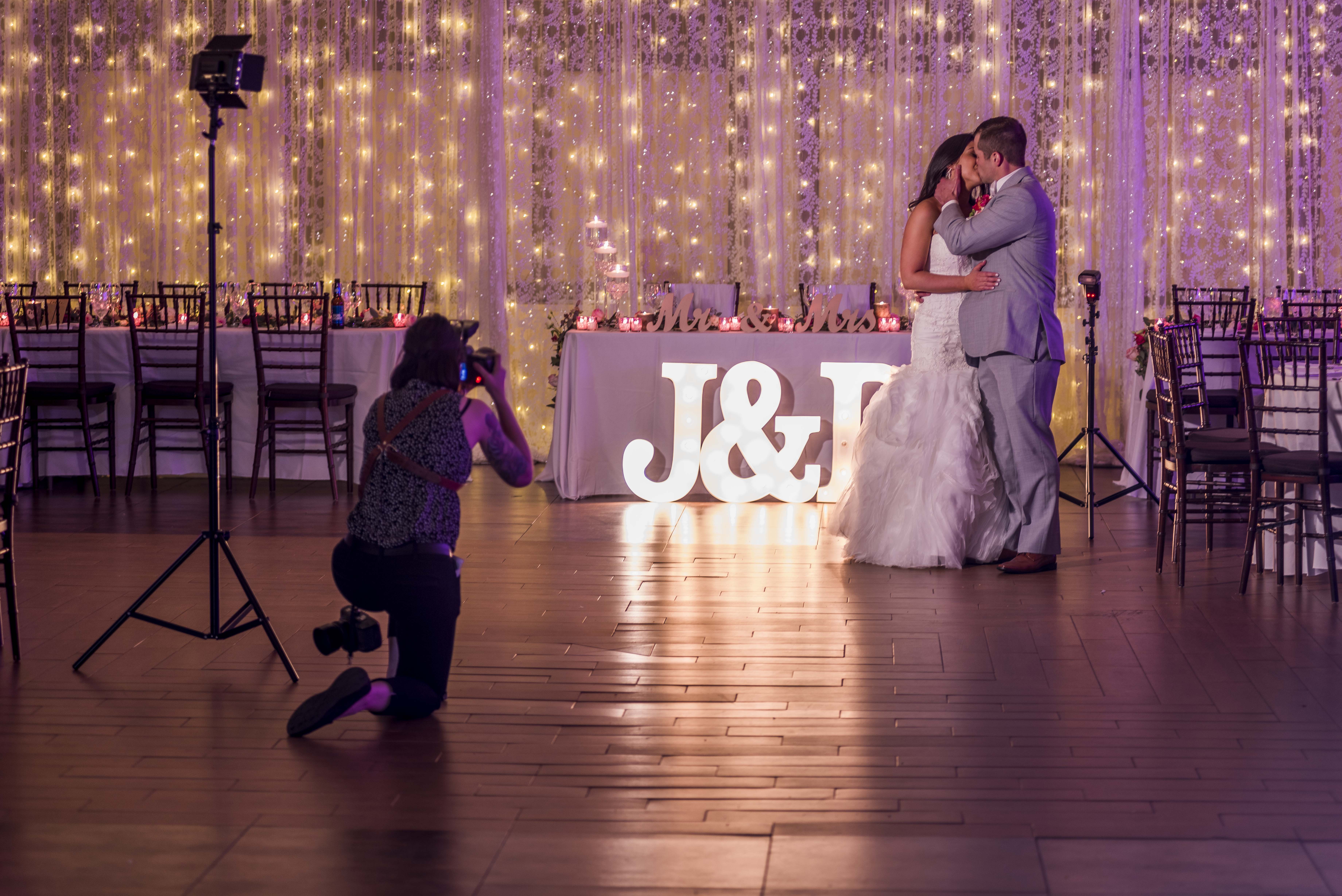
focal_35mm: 92
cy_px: 448
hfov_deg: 22.1
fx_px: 3430
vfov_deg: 14.9
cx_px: 671
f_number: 3.2
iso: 100
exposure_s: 1/5
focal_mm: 92
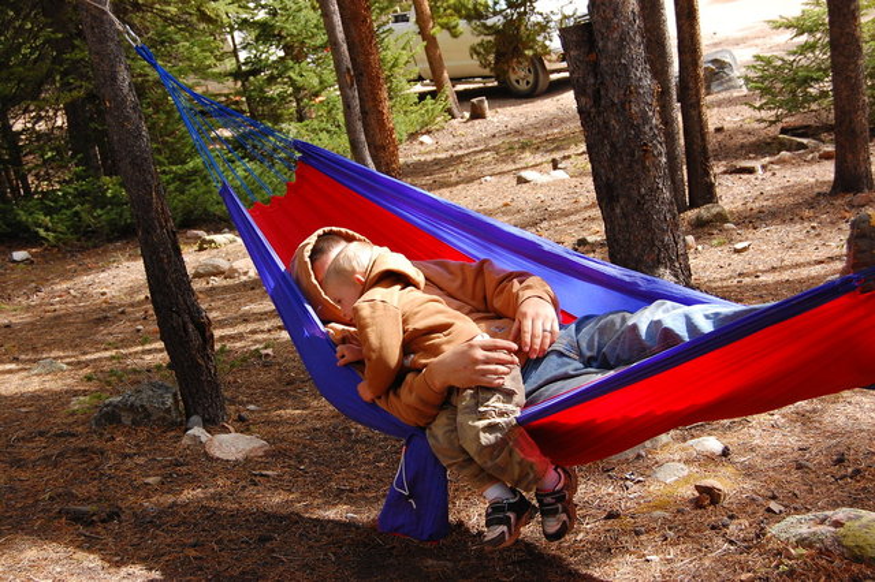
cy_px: 291
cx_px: 438
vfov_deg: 23.8
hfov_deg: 35.1
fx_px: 1385
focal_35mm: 57
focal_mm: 38
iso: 400
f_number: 7.1
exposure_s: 1/200
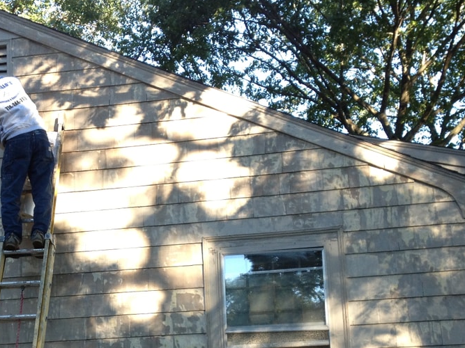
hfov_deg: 27.4
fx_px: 940
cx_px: 122
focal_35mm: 70
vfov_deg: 20.6
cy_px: 306
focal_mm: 4.28
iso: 80
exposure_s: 1/120
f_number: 2.4
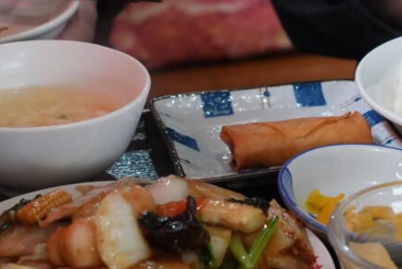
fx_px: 1365
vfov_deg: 11.2
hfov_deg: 16.6
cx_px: 311
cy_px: 149
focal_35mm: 122
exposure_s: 1/80
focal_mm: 35
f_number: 4.5
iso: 2000
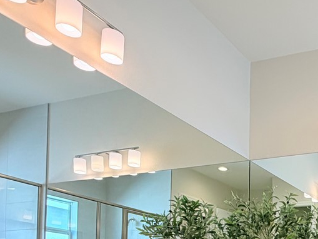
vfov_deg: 28.7
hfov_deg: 36.6
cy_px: 283
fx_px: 404
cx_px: 347
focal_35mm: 44
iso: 100
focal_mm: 2.22
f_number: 2.2
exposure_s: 1/120
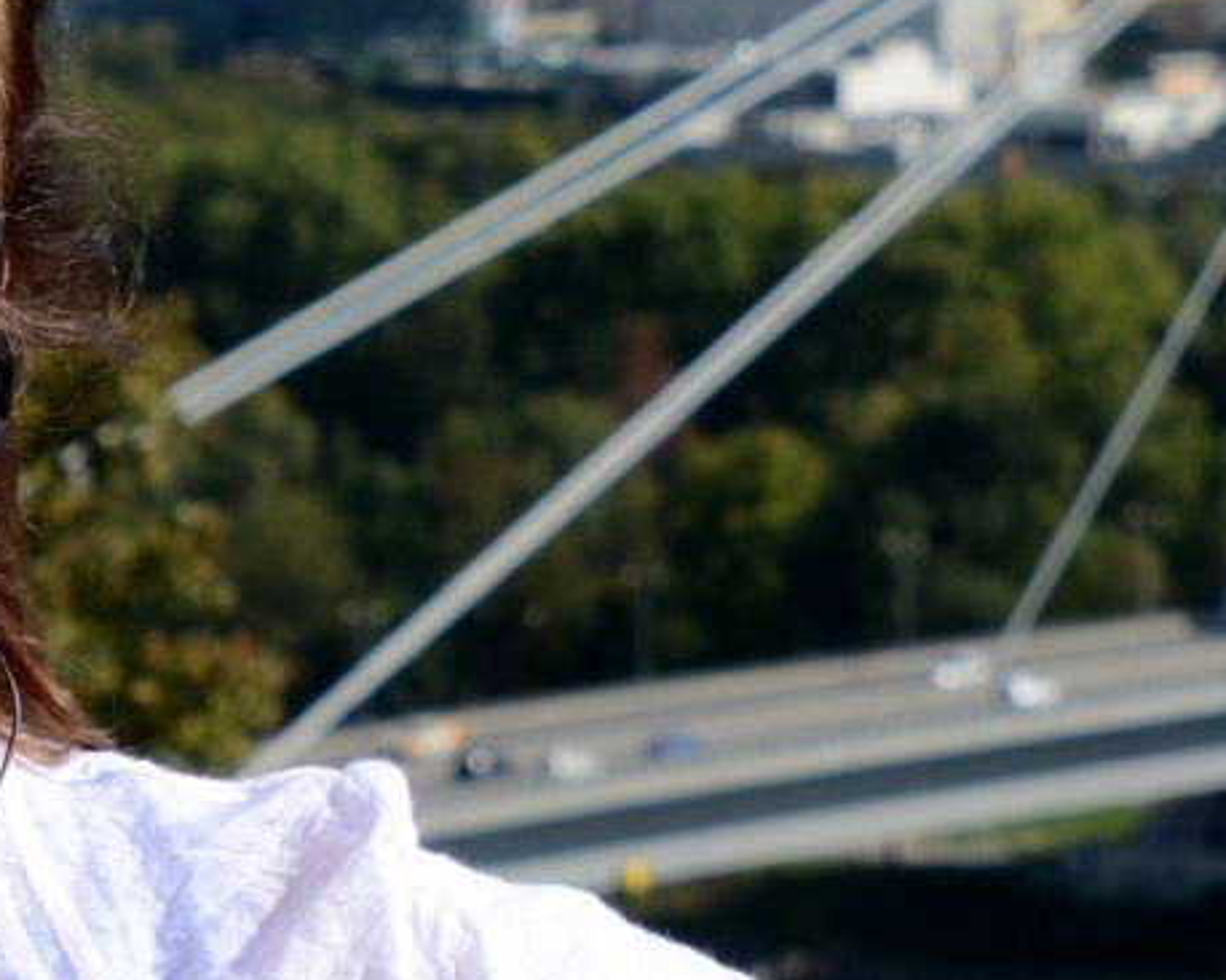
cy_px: -190
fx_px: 11389
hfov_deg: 6.2
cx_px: 841
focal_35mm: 314
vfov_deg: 4.9
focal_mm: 50
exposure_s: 1/250
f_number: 8
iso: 100
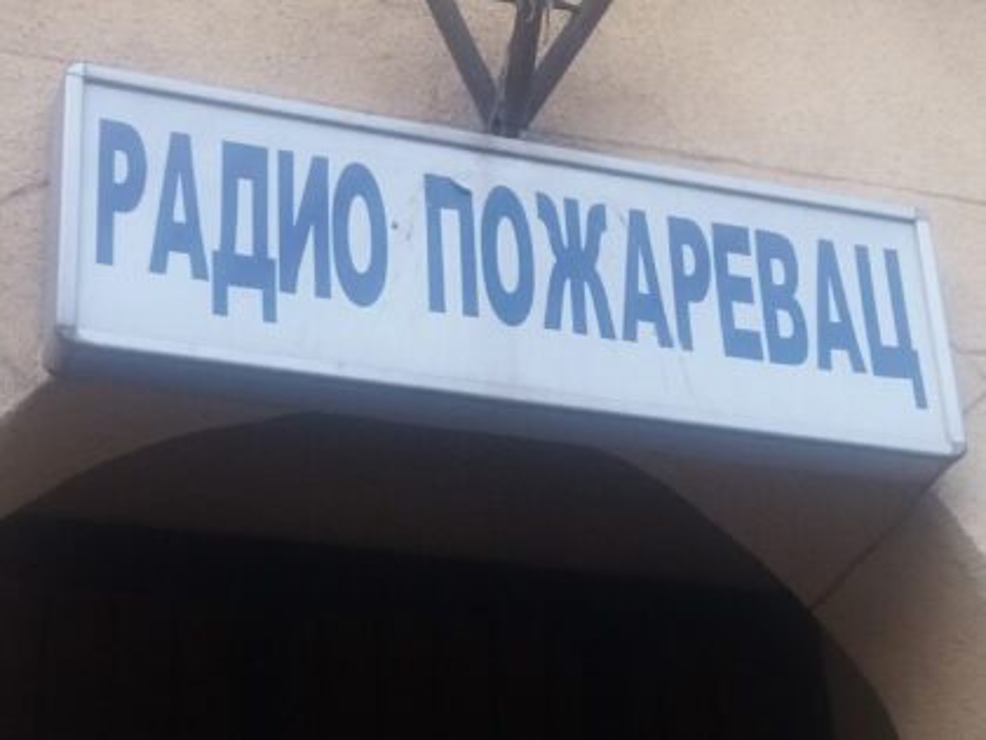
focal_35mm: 28
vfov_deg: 49.7
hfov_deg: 63.4
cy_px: 370
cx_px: 493
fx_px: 798
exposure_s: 1/118
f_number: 1.9
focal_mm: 3.7
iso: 64
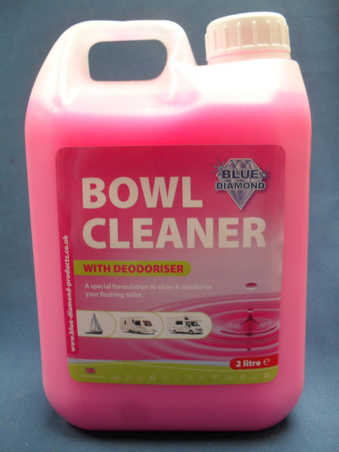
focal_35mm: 35
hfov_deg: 40.7
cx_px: 170
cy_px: 226
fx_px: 457
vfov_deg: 52.6
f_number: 3.2
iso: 100
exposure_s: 1/45
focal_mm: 6.3
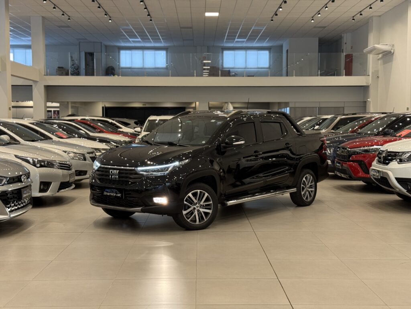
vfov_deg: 30.3
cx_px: 206
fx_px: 570
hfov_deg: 39.7
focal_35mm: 48
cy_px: 154
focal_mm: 6.76
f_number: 1.78
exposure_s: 1/60
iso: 160
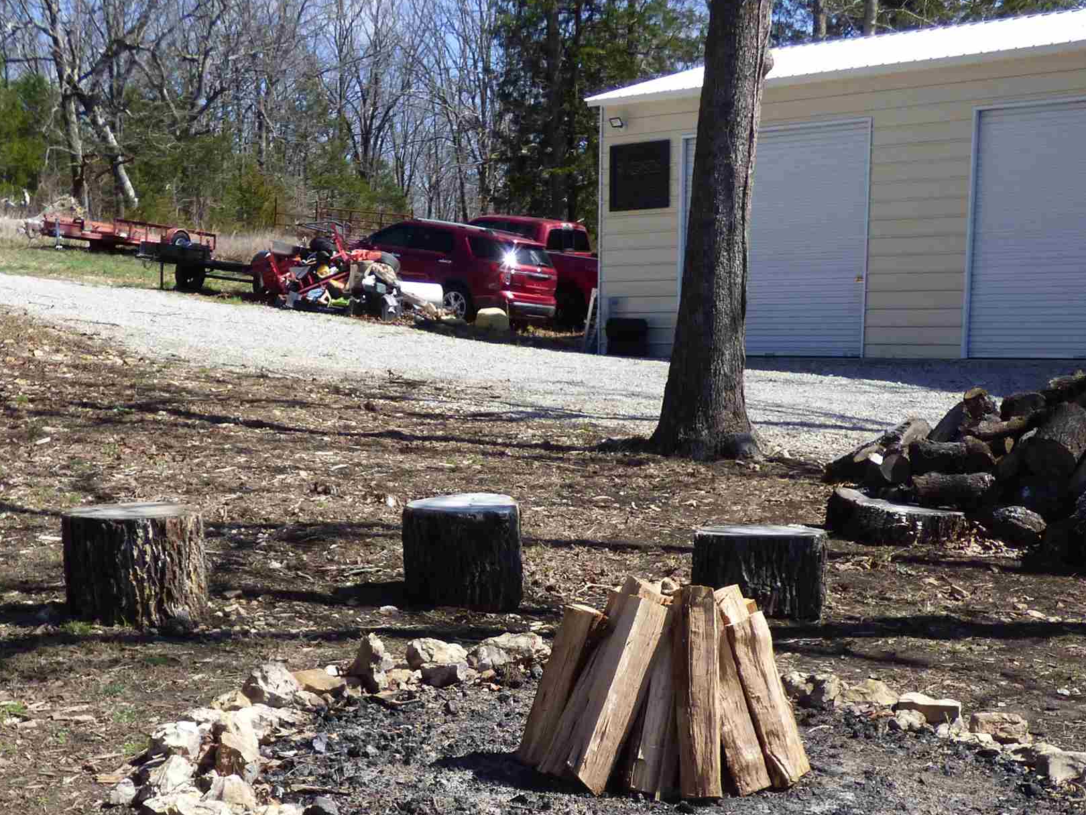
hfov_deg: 34.8
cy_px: 733
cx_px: 424
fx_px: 1726
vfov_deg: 25.7
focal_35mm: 55
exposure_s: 1/640
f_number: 3.2
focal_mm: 5.04
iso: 100
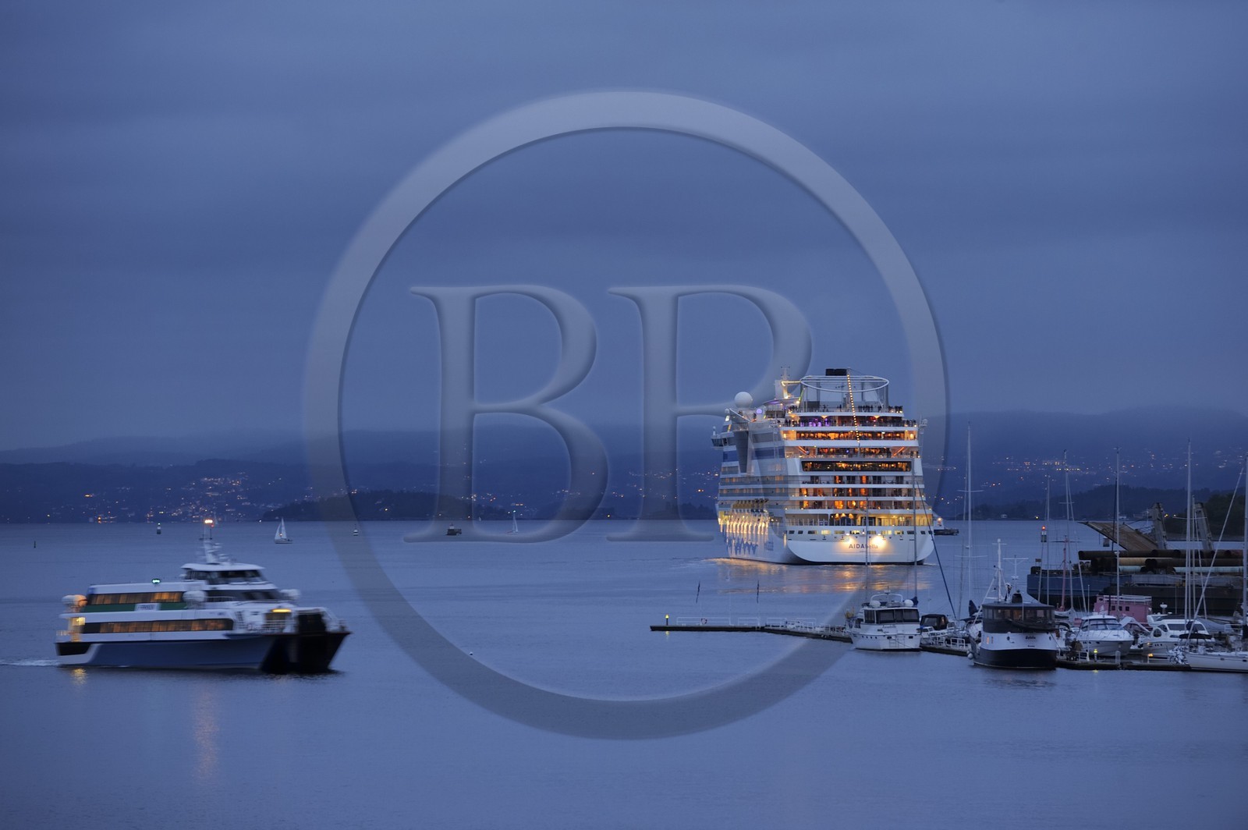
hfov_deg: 10.3
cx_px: 624
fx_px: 6927
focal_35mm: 200
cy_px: 415
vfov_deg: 6.9
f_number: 5
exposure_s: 1/4
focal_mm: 200
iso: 400
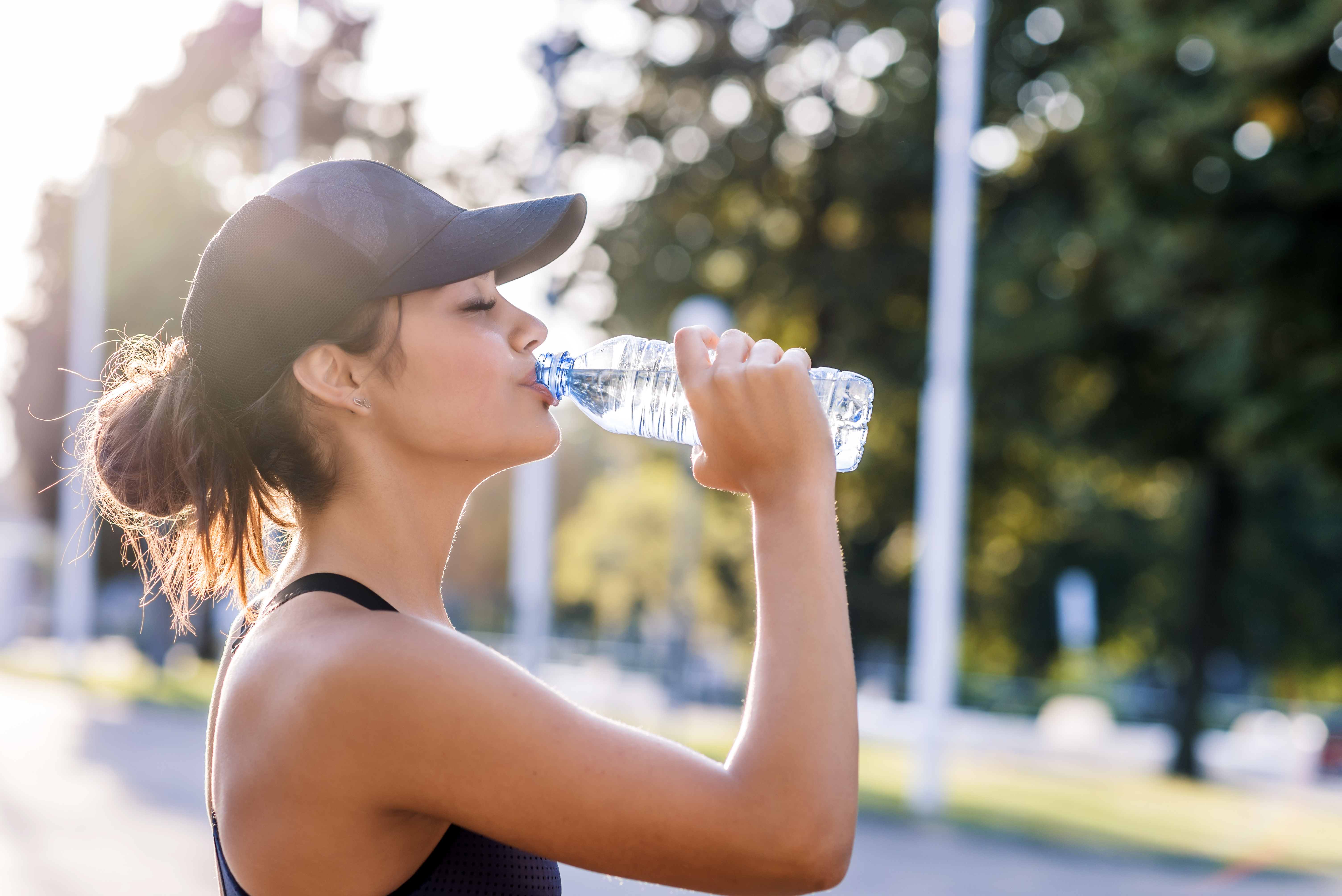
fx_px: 3170
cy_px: 448
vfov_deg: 16.1
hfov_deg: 23.9
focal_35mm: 85
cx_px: 671
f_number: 3.2
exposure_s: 1/400
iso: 125
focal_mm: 85
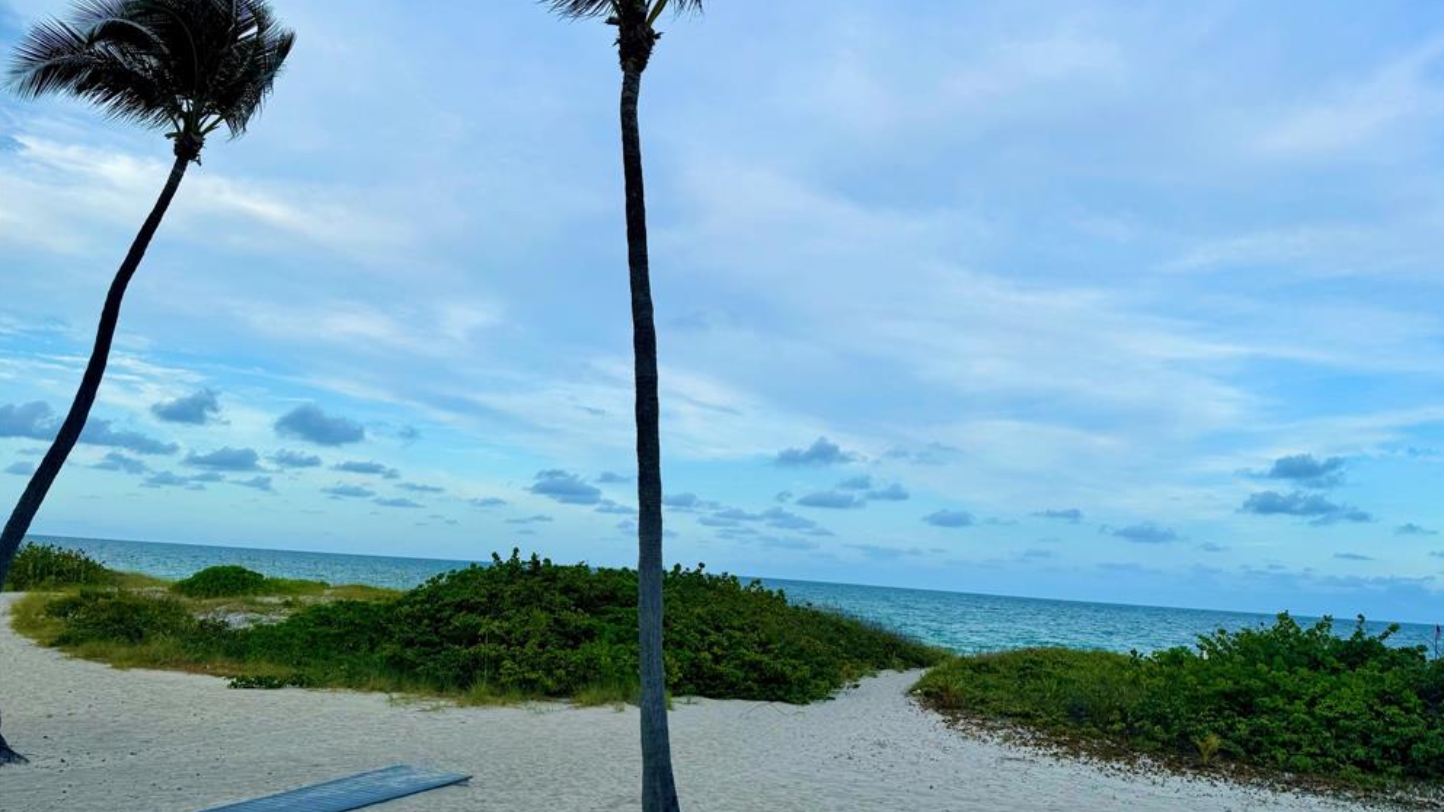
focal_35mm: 27
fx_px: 1034
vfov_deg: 42.6
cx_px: 742
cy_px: 304
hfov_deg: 69.8
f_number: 1.78
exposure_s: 1/1767
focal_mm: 6.76
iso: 80
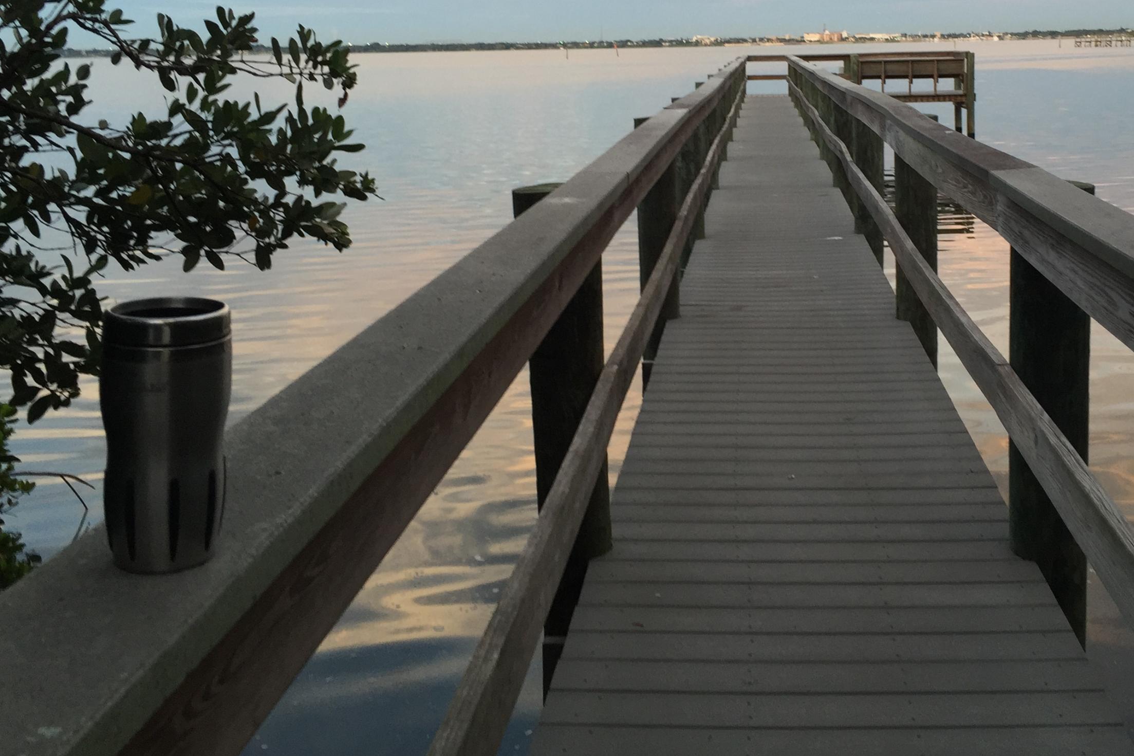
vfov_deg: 32.2
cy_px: 224
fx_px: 1291
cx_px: 730
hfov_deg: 46.9
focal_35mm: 41
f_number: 2.2
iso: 40
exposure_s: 1/60
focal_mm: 4.15
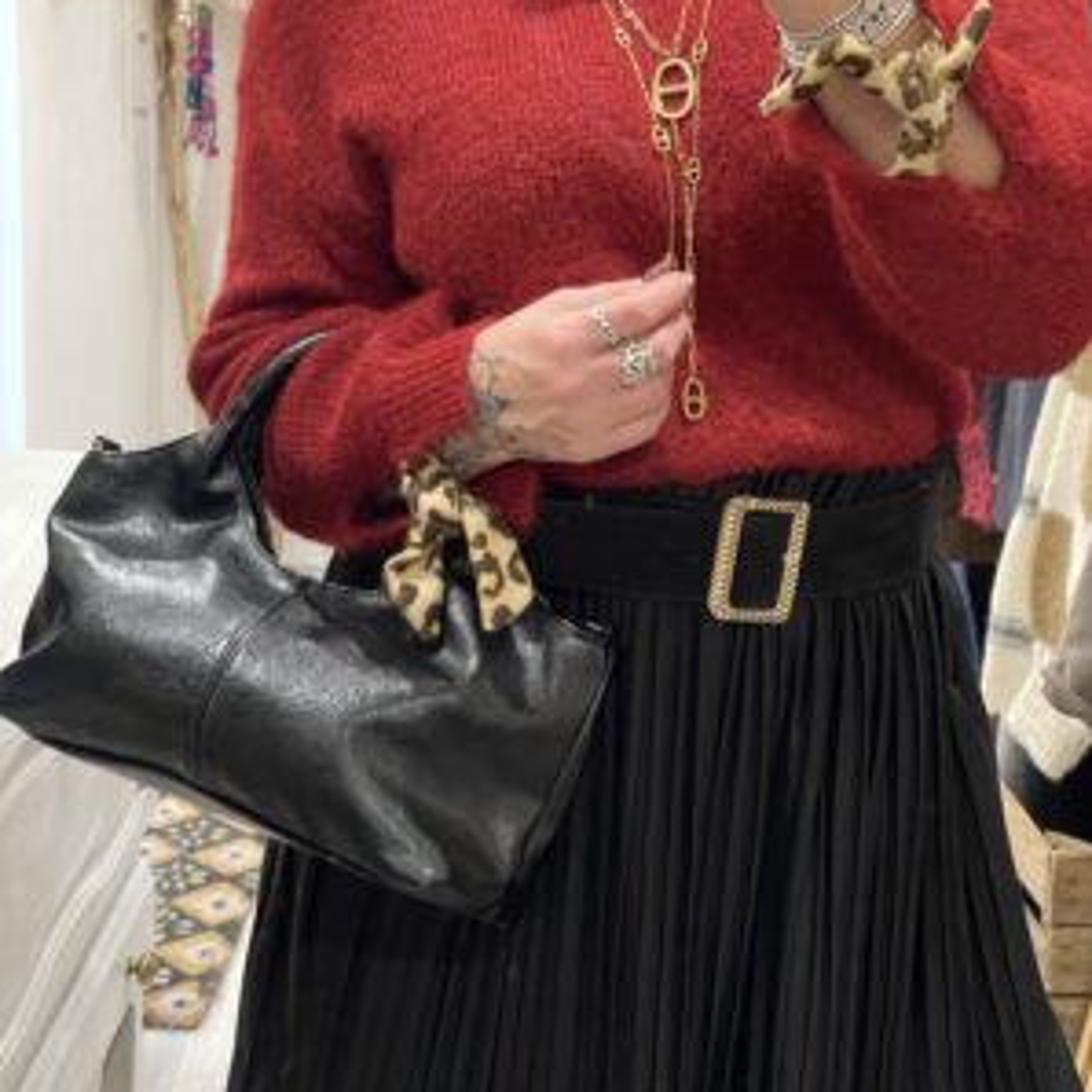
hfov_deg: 22.8
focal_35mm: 76
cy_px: 425
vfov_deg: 22.7
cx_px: 546
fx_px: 2712
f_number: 2.2
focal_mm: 7.5
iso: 500
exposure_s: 1/33
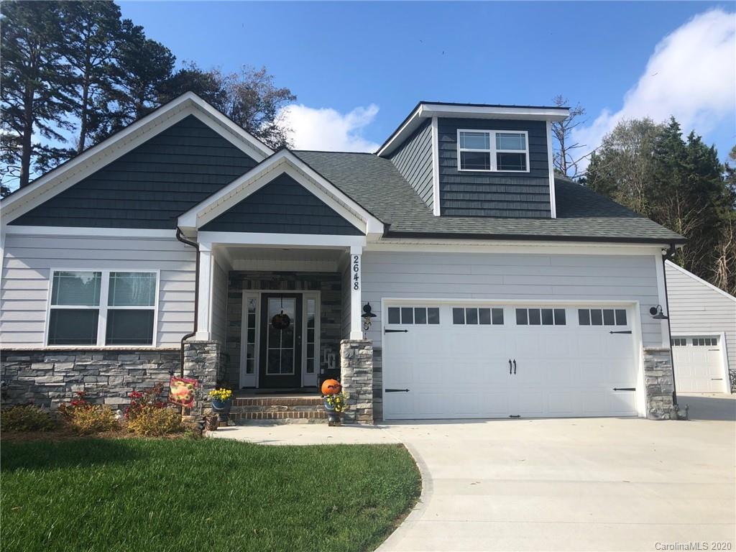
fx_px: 595
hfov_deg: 63.4
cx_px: 368
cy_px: 276
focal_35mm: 28
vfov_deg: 49.7
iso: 20
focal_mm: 4
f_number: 1.8
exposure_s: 1/1429
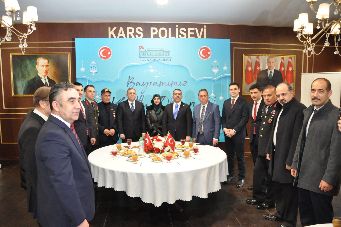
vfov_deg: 47.8
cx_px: 170
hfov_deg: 67.4
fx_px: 255
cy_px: 114
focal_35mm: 27
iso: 1250
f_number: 4.5
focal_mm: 18
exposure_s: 1/80
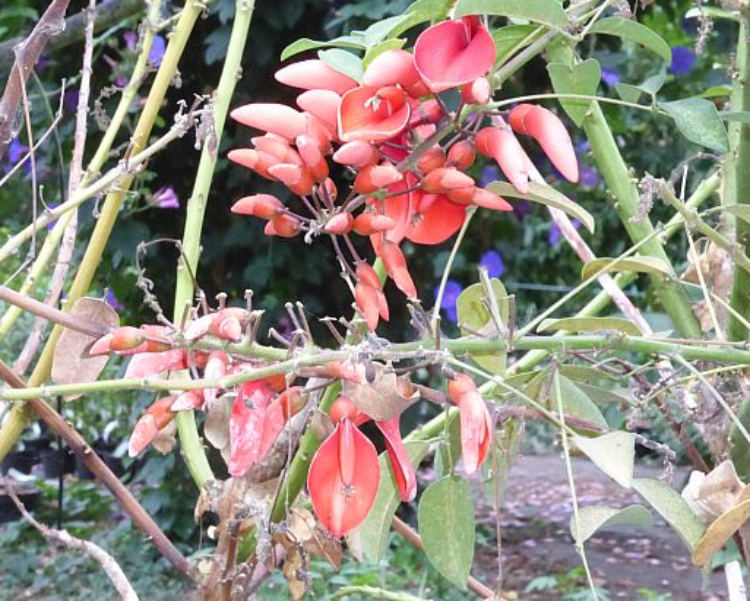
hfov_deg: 13.8
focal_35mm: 140
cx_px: 405
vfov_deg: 11.0
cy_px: 306
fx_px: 3109
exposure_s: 1/60
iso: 1250
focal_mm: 20.6
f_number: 8
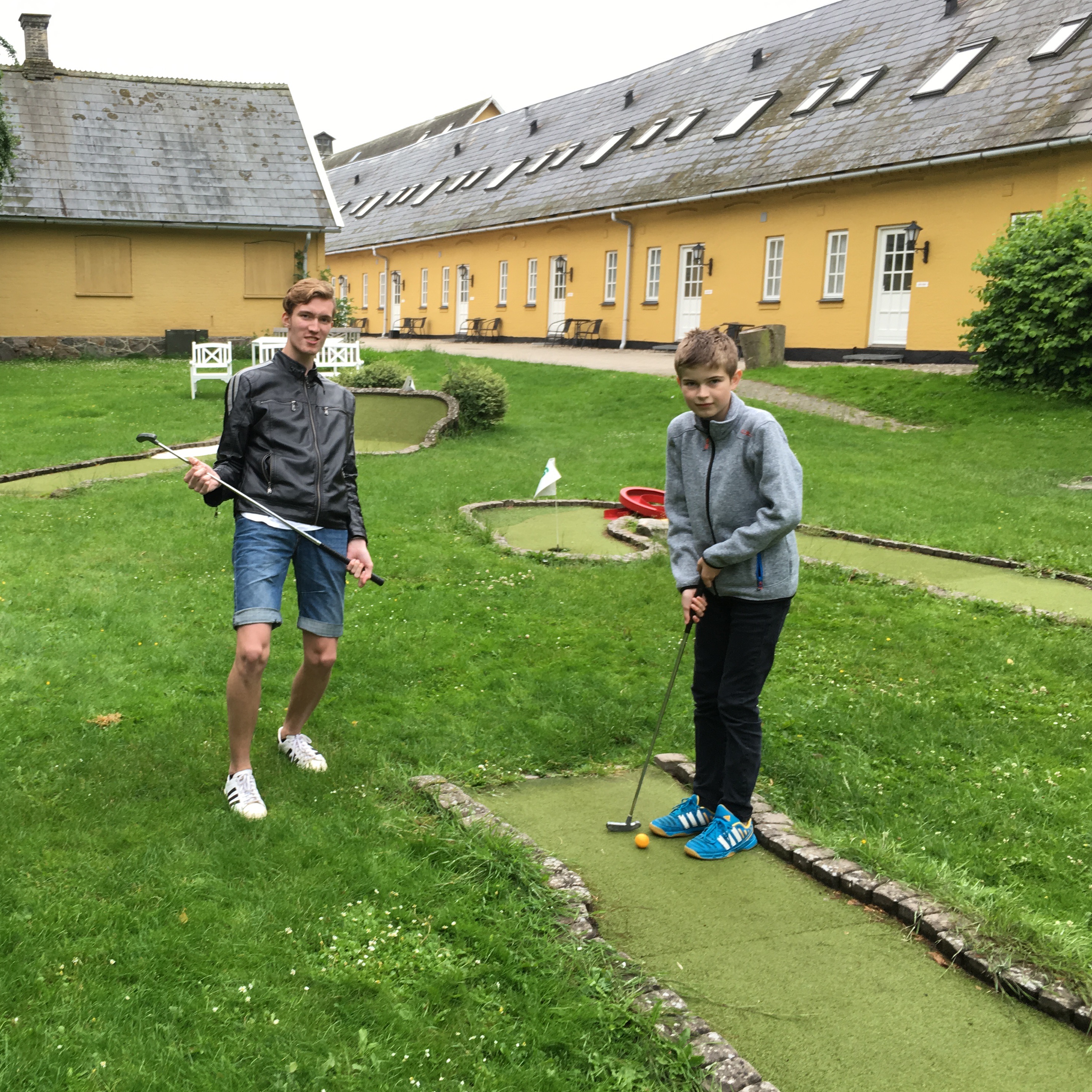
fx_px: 1249
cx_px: 352
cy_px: 552
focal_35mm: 35
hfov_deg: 46.4
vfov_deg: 47.2
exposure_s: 1/50
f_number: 2.2
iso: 32
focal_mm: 4.15
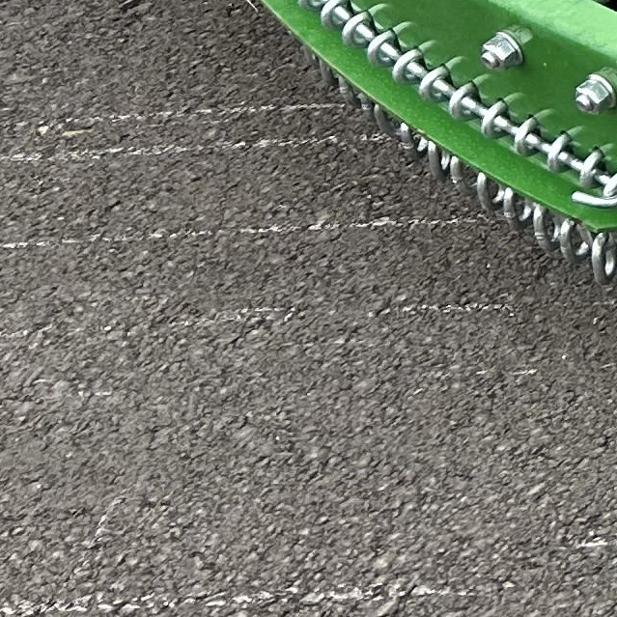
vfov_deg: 11.1
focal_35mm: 145
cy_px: -571
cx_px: 1860
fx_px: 2924
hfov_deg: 9.4
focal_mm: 5.7
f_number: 1.5
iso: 50
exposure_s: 1/561
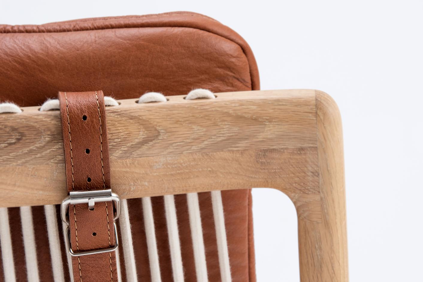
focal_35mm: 60
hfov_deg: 33.4
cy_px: 141
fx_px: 705
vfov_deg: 22.6
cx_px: 212
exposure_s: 1/80
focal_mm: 60
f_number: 9
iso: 100
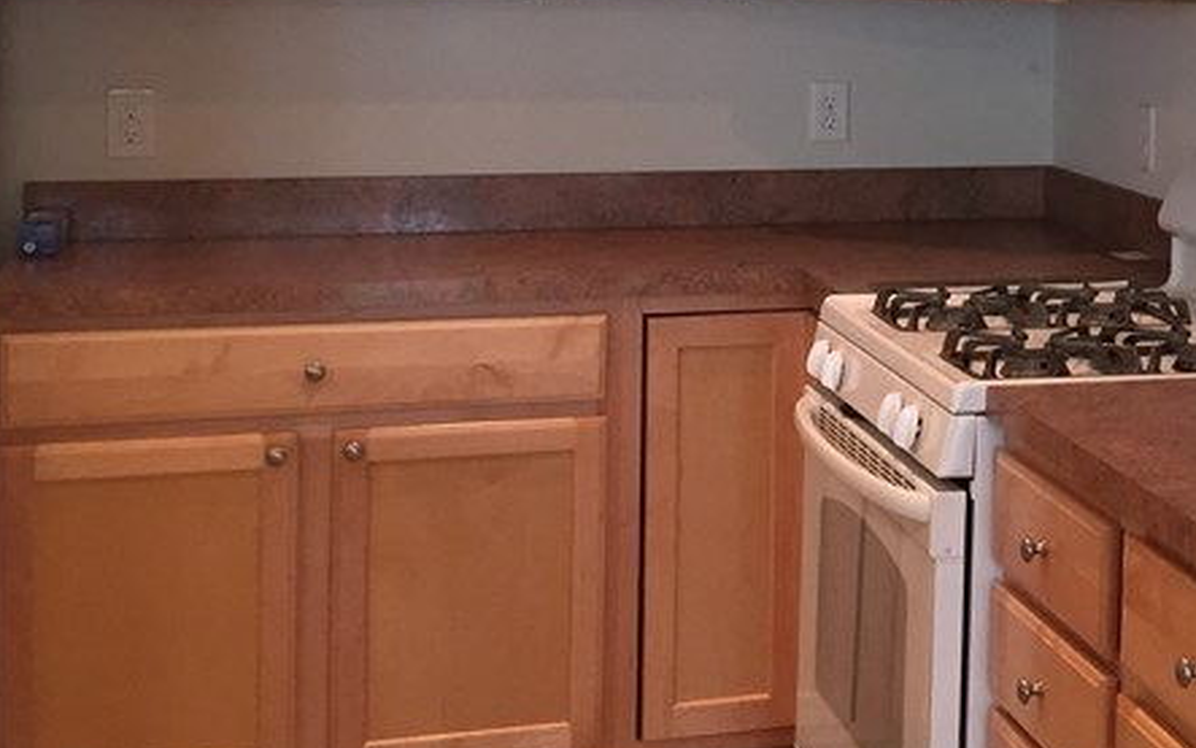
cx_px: 1183
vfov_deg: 18.0
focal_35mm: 71
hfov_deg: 27.4
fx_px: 2315
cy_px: 49
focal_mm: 4.15
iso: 80
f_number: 2.2
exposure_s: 1/30
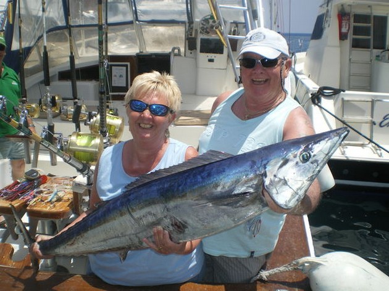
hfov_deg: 51.4
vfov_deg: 39.6
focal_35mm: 36
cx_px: 194
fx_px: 404
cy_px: 146
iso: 50
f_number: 4.6
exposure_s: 1/500
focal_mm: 6.3
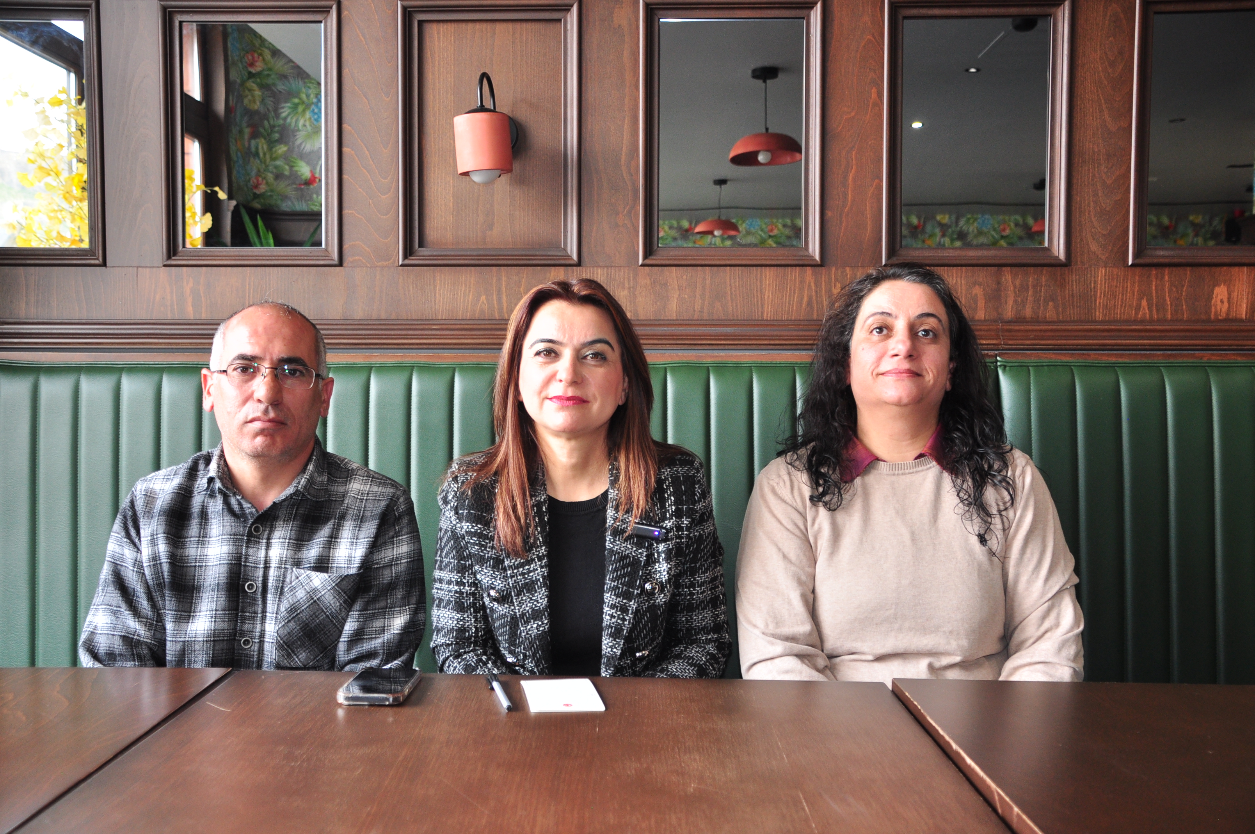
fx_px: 1253
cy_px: 417
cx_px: 628
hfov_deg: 53.2
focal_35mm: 36
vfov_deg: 36.8
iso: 400
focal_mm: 24
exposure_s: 1/60
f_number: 3.8
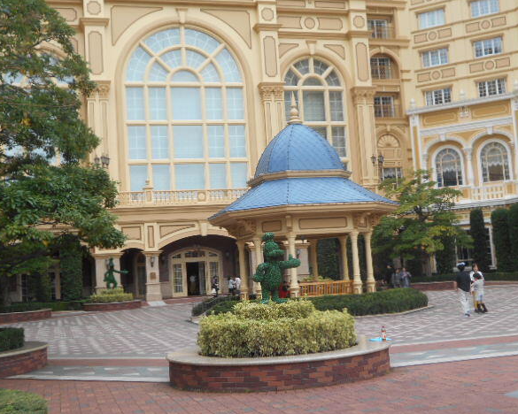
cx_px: 259
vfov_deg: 32.1
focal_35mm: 47
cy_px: 204
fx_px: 721
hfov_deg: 39.5
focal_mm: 7.7
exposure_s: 1/250
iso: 110
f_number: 4.2
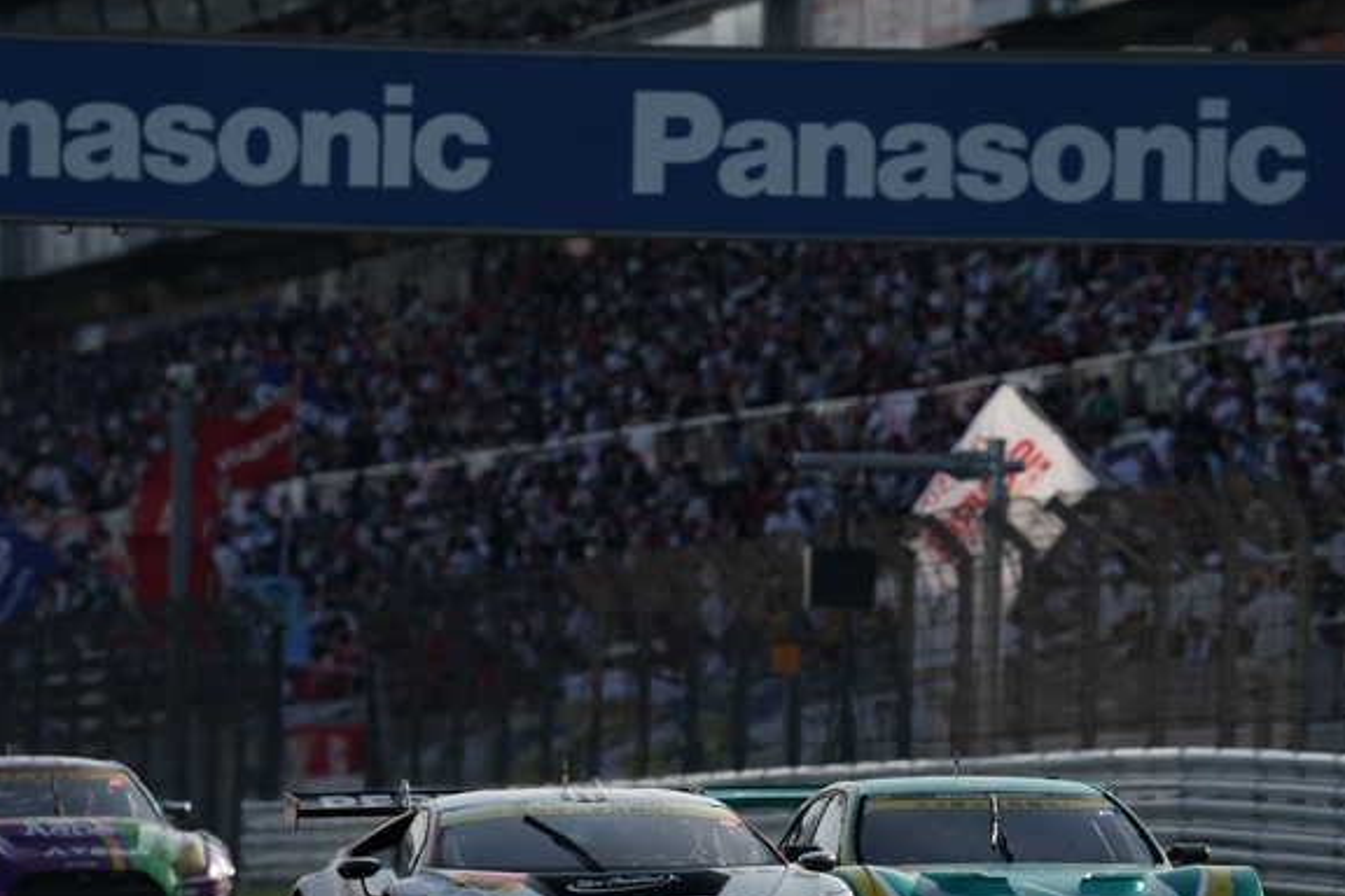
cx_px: 595
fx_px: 24470
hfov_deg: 3.1
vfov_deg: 2.1
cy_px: 537
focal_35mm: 655
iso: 200
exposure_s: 1/800
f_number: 7.1
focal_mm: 524
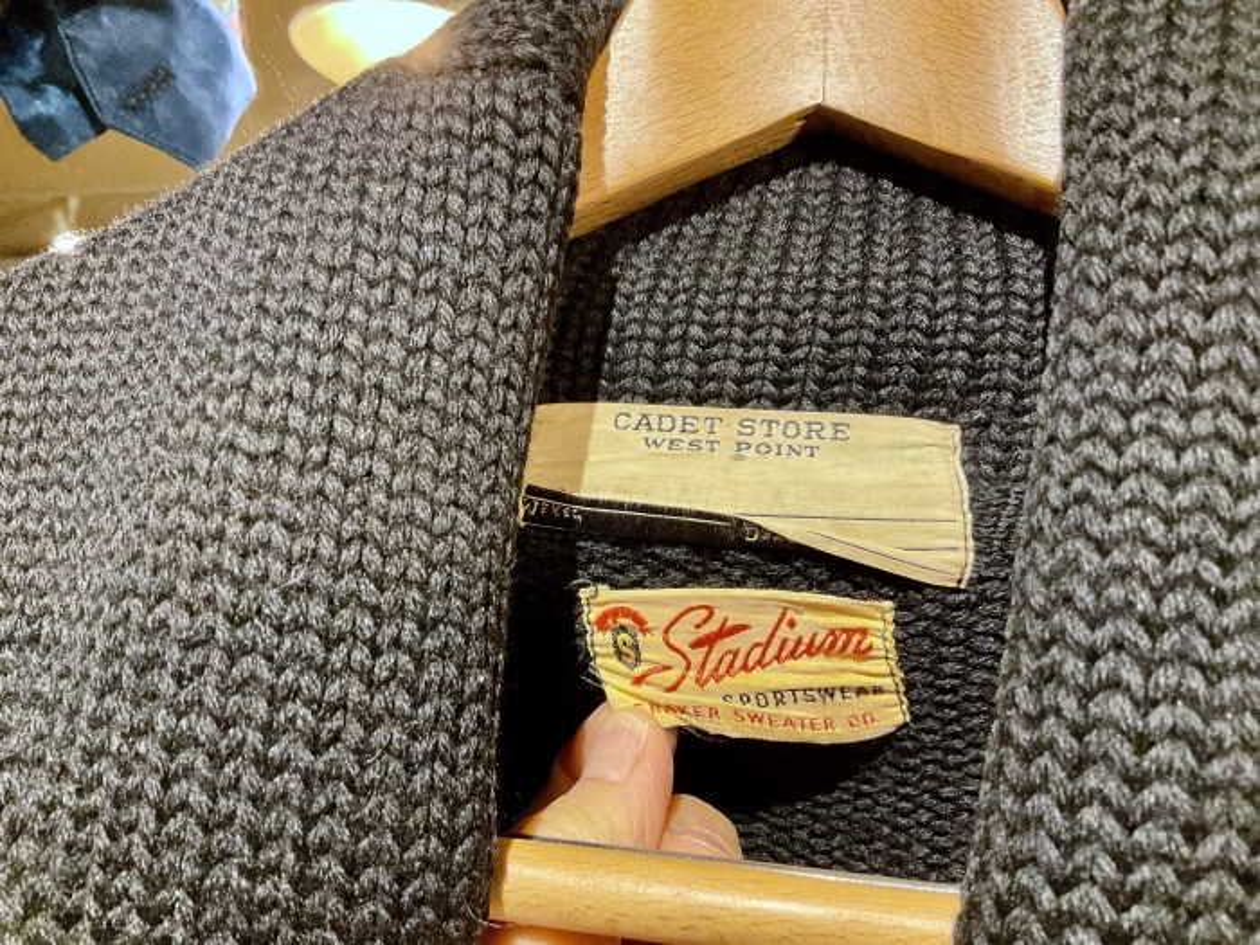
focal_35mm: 29
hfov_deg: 61.7
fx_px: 1056
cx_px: 630
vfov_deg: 48.2
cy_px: 472
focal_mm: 3
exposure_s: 1/50
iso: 200
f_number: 1.8
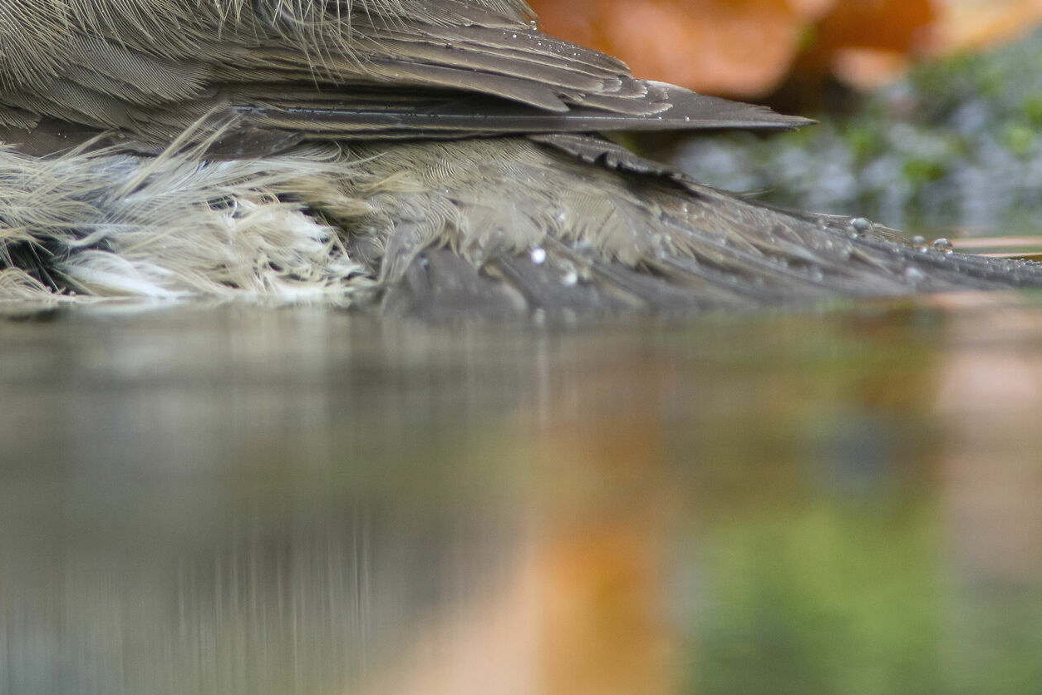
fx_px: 41532
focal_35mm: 1435
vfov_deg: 1.0
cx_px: 271
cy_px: 75
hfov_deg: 1.4
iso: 1000
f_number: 9
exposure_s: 1/125
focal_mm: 500
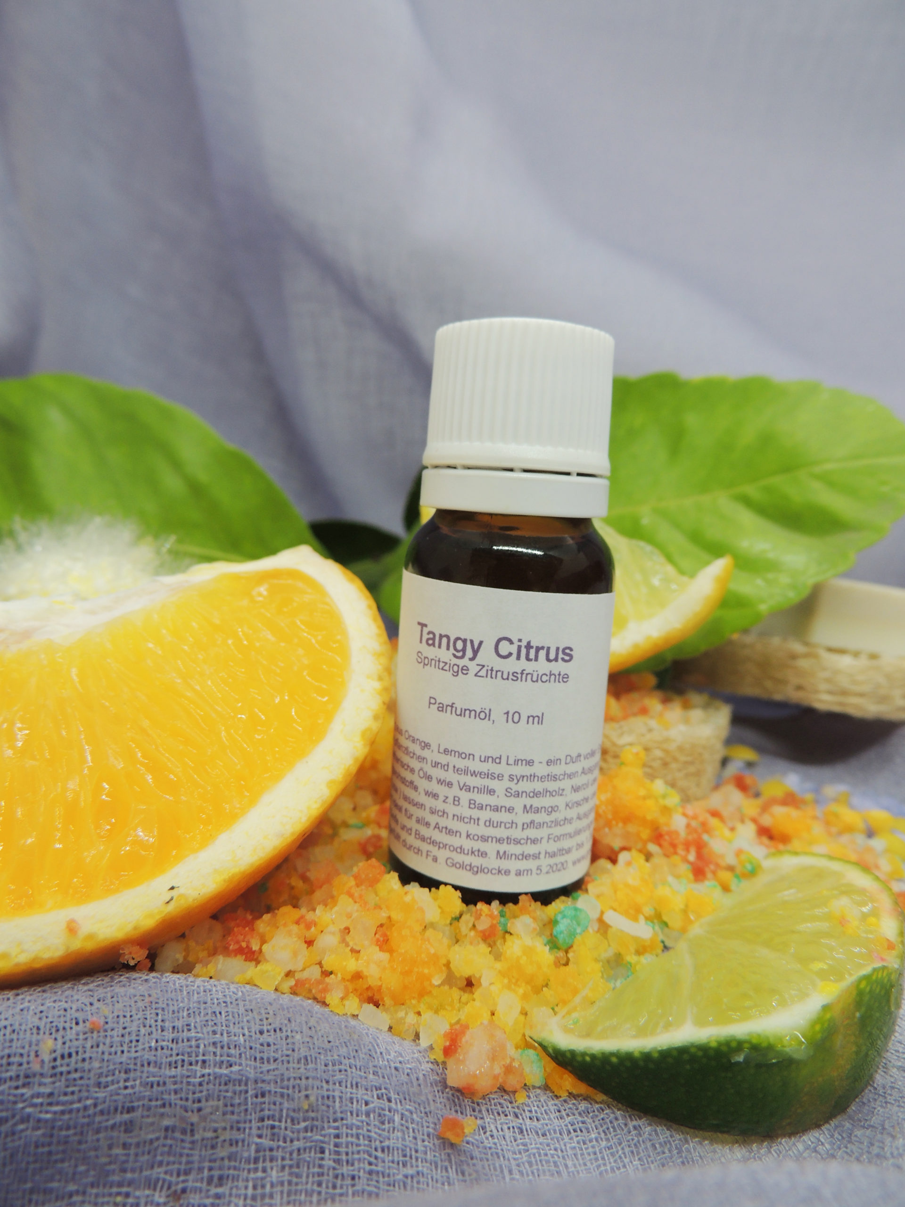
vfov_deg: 71.6
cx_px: 452
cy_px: 604
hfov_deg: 56.8
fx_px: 837
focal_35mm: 24
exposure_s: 1/50
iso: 100
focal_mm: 4.3
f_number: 3
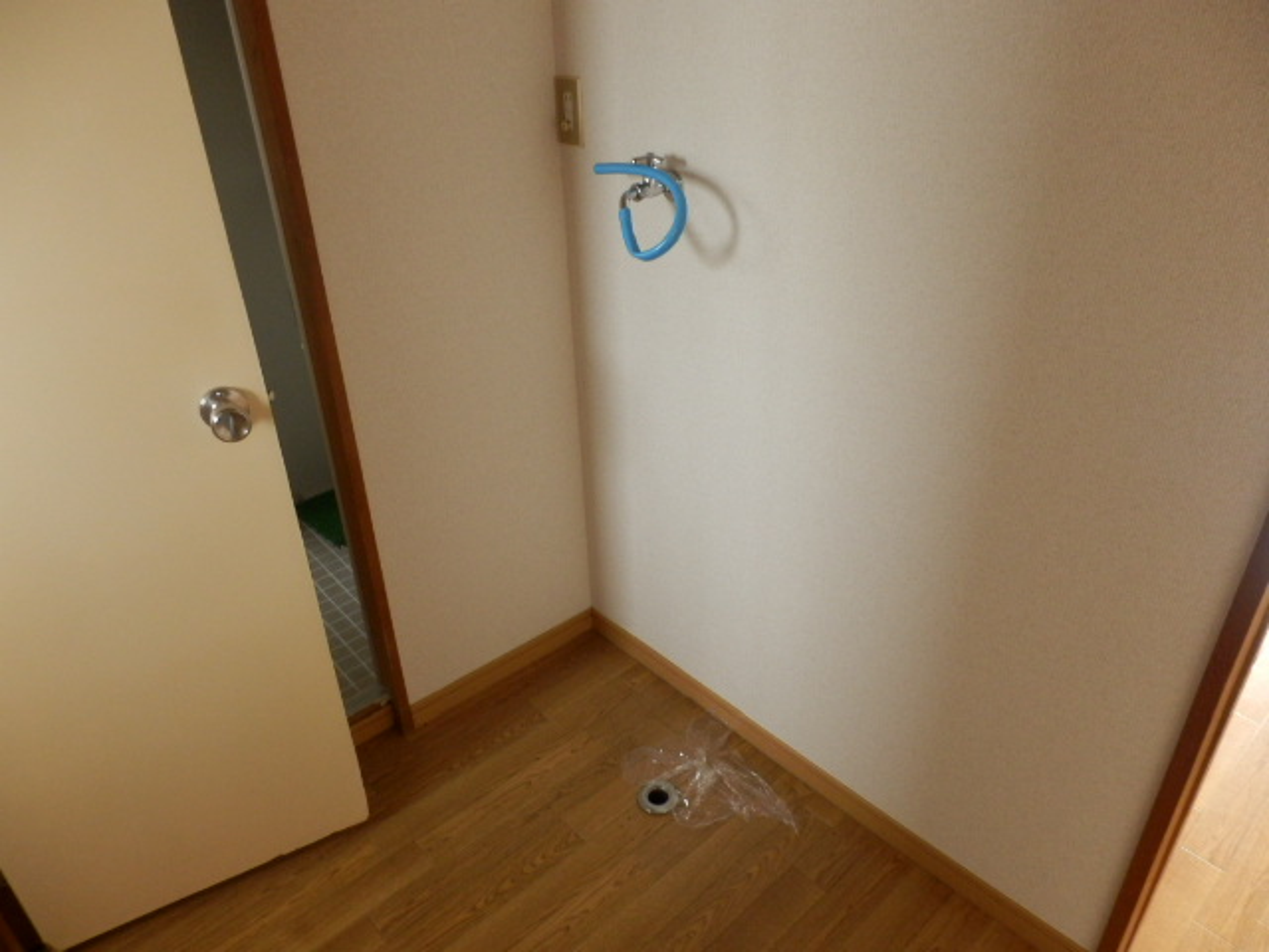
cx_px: 634
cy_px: 476
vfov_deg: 56.8
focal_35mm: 24
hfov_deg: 71.6
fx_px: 880
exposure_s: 1/30
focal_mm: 4.2
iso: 320
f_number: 3
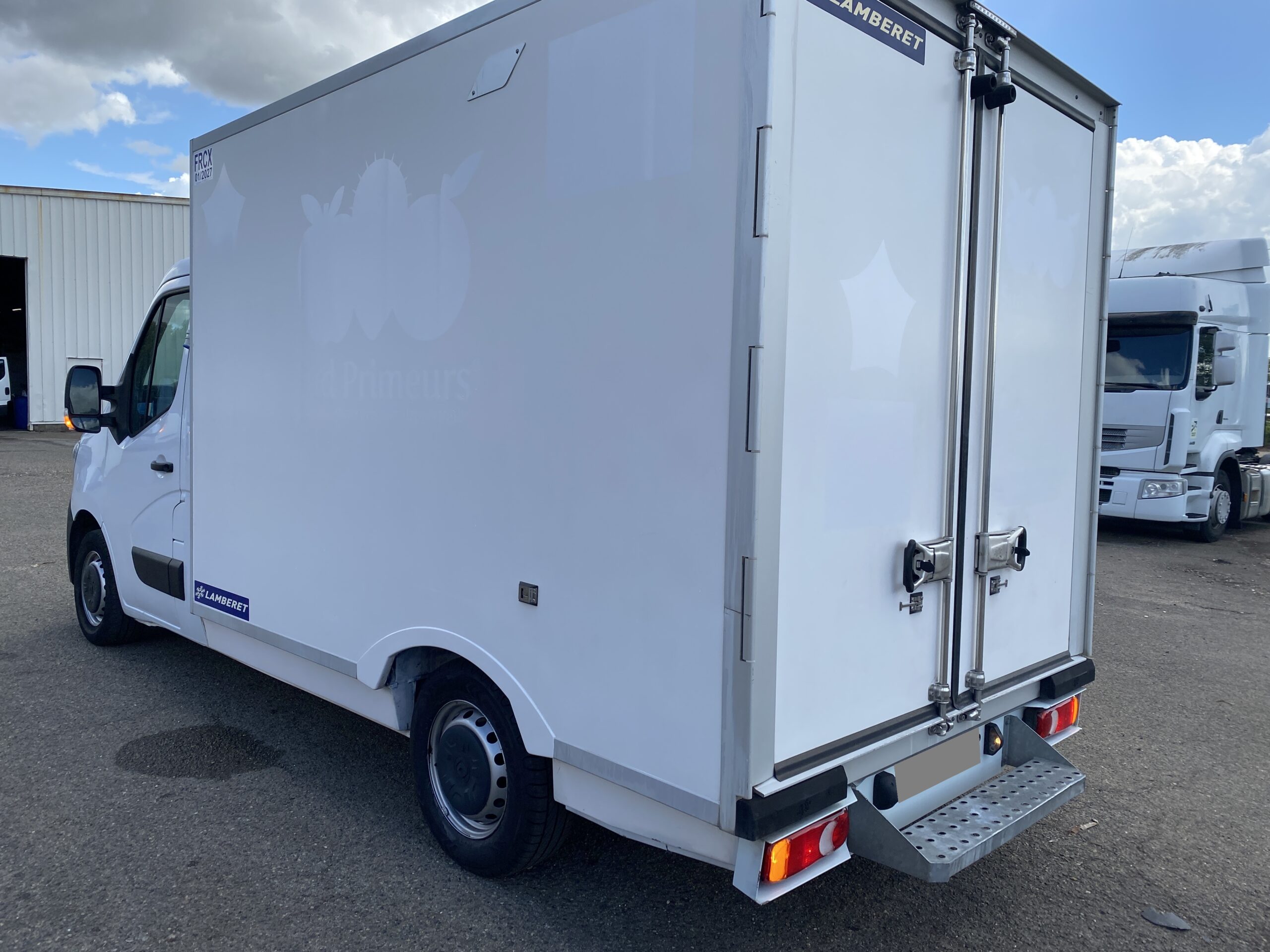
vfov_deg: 53.1
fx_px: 954
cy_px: 476
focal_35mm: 26
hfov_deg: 67.3
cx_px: 635
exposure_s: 1/1464
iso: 32
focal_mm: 4.25
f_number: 1.8
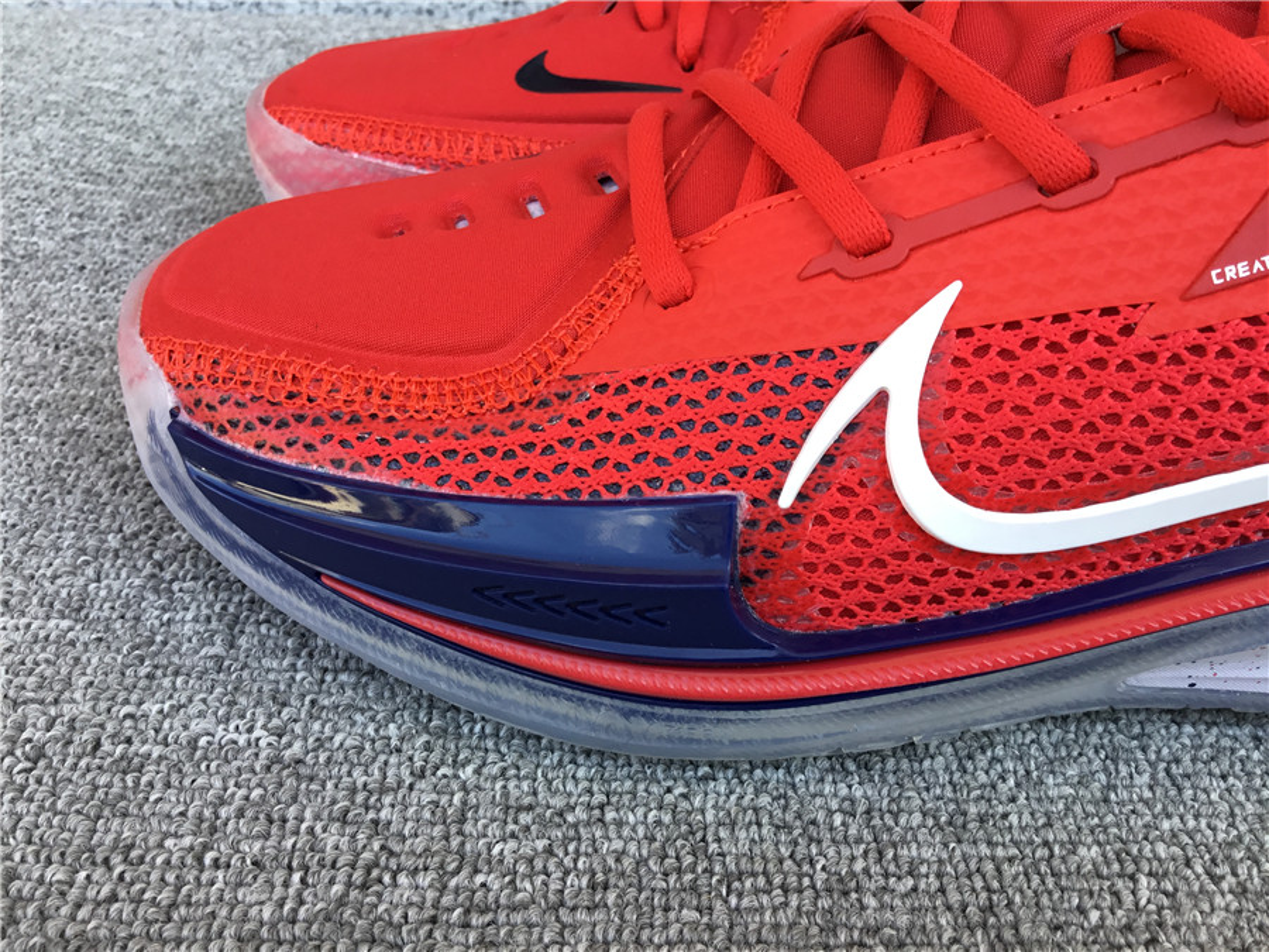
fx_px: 1136
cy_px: 476
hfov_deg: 58.4
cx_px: 634
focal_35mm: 31
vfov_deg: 45.4
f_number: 2.4
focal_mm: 3.3
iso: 32
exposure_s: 1/100
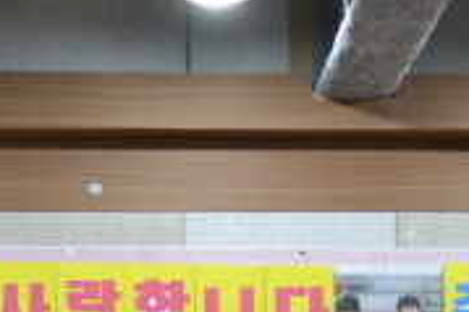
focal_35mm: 149
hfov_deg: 13.8
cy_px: 478
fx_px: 1939
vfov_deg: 8.9
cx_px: 233
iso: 400
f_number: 4
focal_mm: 24
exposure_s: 1/25
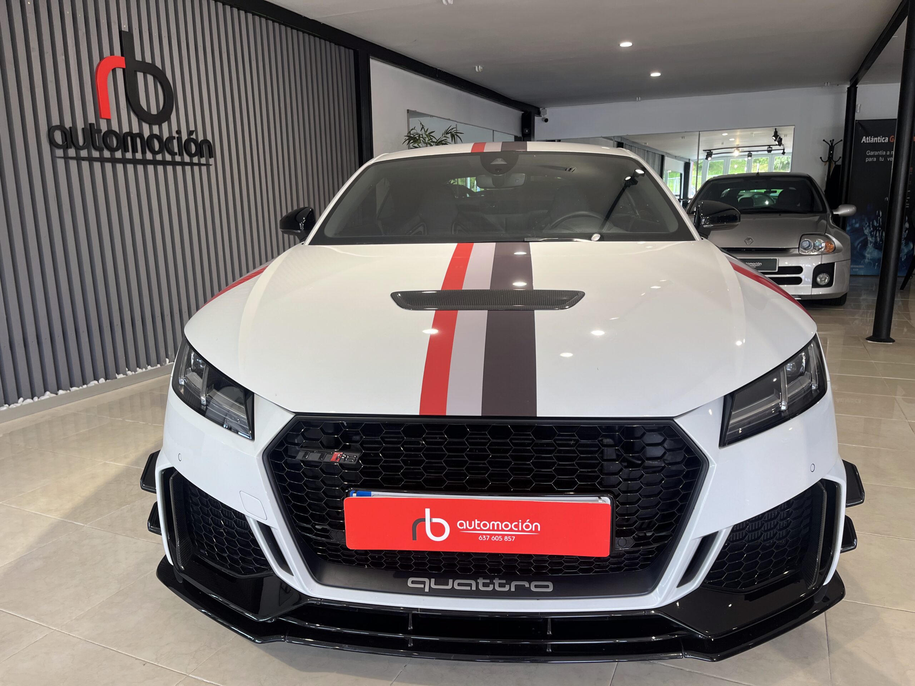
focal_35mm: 26
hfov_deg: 67.3
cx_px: 458
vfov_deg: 53.1
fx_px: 687
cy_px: 343
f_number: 1.6
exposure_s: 1/122
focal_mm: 5.1
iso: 40
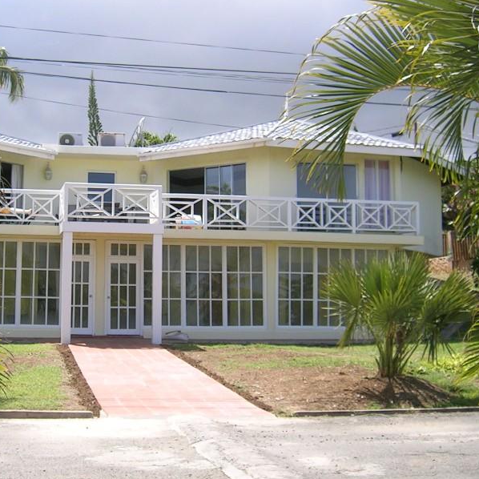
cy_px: 226
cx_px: 155
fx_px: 830
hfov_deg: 31.9
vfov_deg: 32.2
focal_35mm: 53
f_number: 2.8
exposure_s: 1/540
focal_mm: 5.4
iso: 50
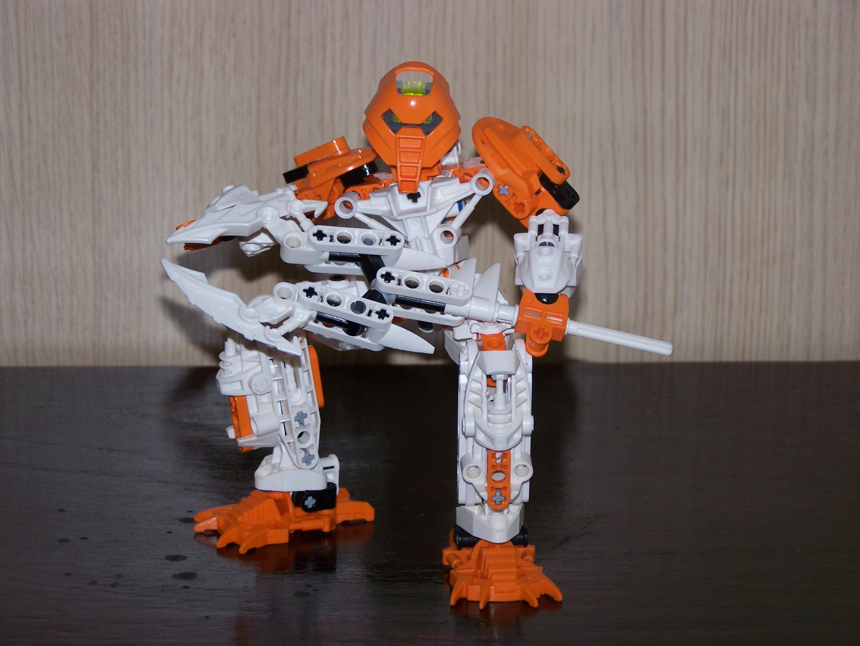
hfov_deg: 16.8
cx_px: 430
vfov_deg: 12.7
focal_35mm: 117
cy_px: 323
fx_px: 2909
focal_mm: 19.4
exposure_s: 1/100
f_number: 3.2
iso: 80
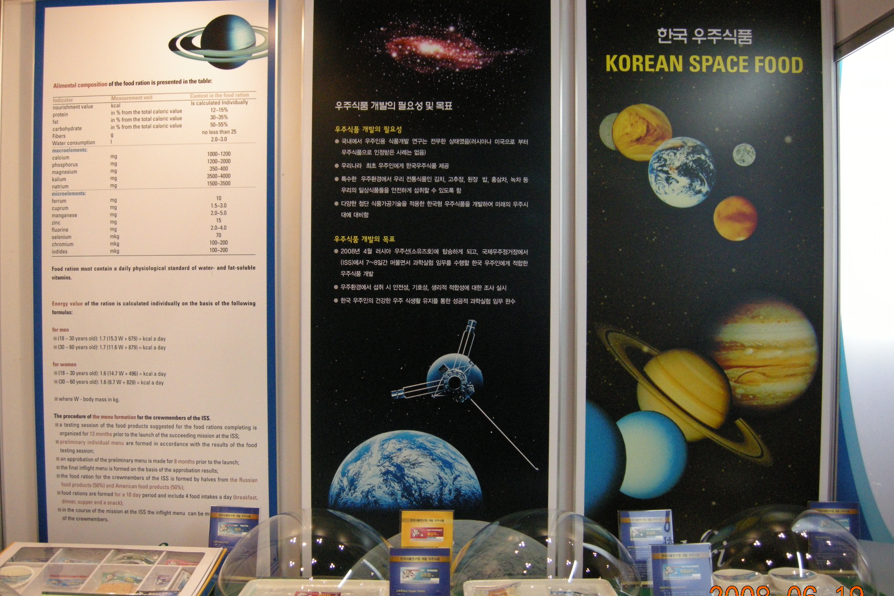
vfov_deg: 35.9
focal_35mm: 37
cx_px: 449
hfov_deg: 51.9
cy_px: 328
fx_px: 919
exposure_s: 1/69.8
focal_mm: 7.5
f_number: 3
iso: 394
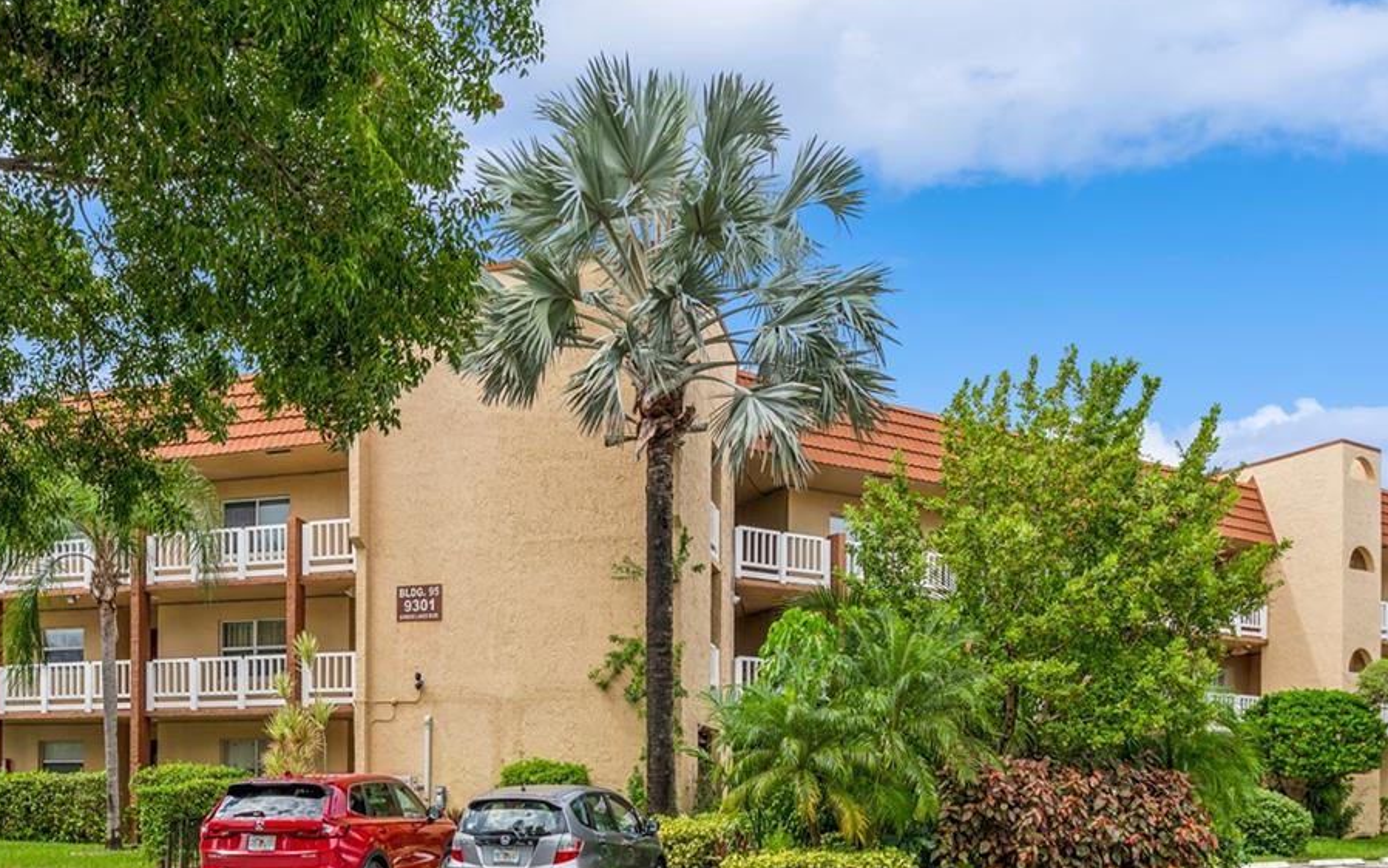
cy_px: 714
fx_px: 1097
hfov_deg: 64.4
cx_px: 599
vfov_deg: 41.0
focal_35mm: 29
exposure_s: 1/800
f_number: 8
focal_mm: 16
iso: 250
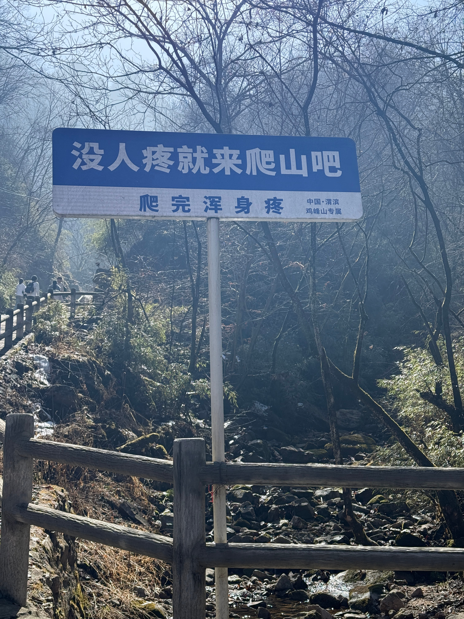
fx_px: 858
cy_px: 310
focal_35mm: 48
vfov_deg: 39.7
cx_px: 232
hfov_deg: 30.3
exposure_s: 1/2976
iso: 100
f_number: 1.78
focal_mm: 6.76
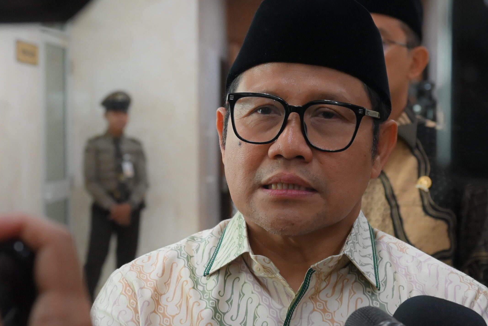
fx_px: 1071
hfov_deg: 25.7
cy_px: 157
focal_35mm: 79
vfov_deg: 17.3
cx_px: 245
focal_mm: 44
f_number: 5.3
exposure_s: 1/125
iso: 4000
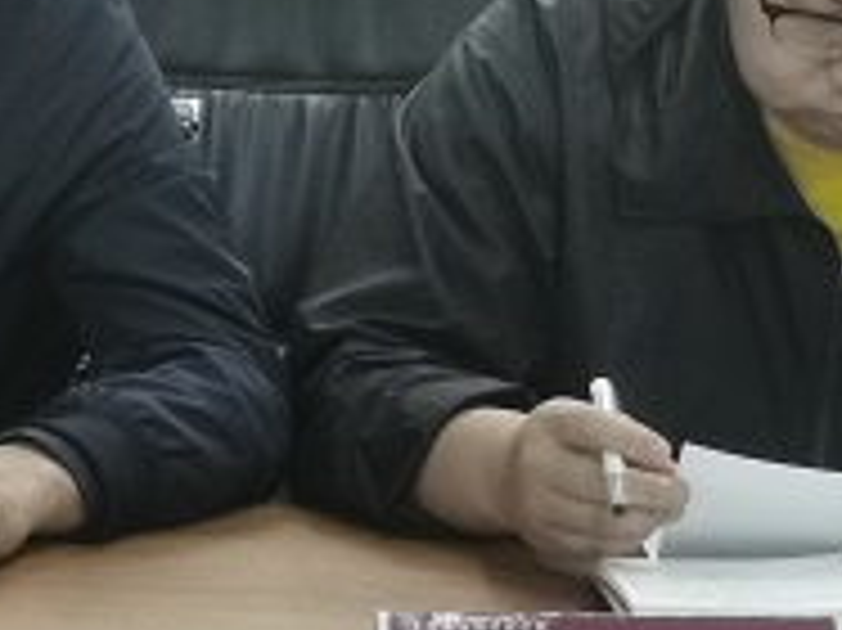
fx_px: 5810
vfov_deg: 6.2
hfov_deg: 8.2
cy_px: 86
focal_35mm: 239
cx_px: -311
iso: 200
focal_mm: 5.58
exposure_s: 1/50
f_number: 1.8
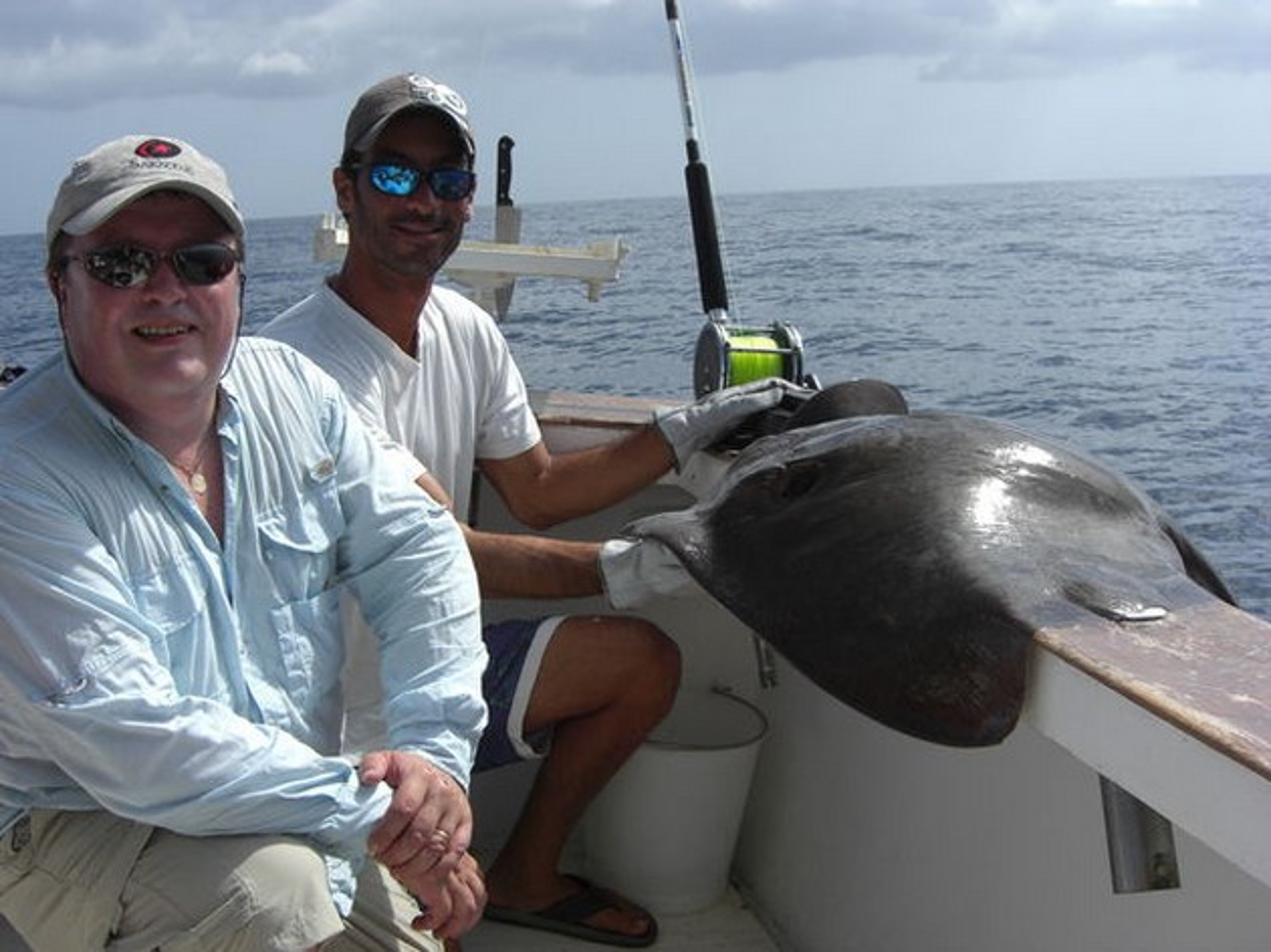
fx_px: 1395
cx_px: 636
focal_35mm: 38
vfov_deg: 37.7
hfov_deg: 49.0
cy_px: 476
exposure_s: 1/320
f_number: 8
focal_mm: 7.9
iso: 80
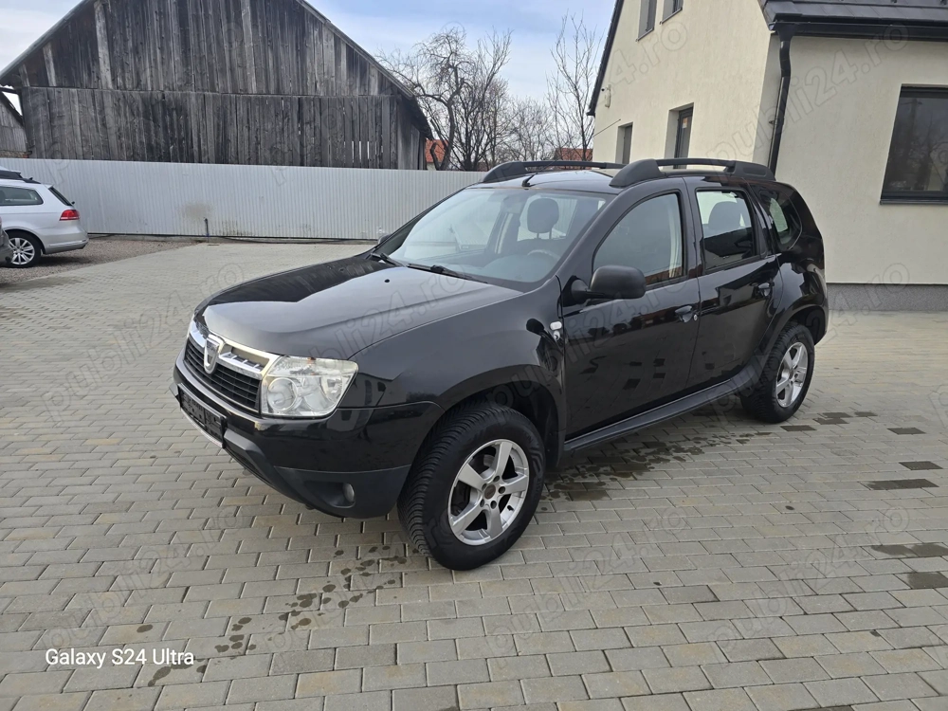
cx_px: 474
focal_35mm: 23
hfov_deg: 73.9
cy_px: 356
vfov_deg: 58.9
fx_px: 630
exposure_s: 1/216
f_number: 1.7
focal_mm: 6.3
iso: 12
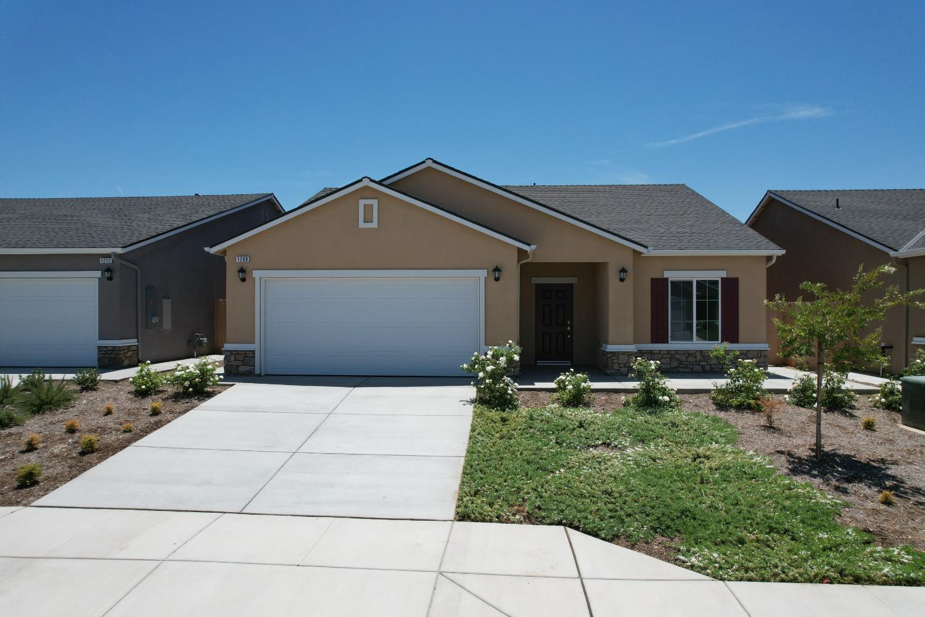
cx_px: 462
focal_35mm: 22
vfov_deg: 57.2
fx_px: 565
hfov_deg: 78.6
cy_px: 308
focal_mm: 8.38
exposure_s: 1/3200
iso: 140
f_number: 2.8
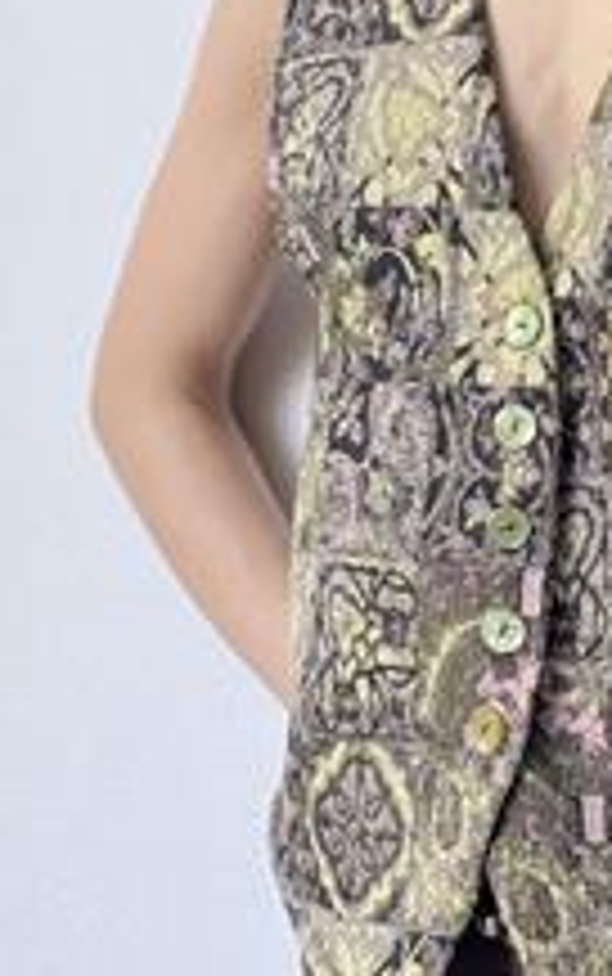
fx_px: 3329
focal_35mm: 125
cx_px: 644
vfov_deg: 16.4
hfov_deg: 10.4
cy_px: 20
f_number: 1.78
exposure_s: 1/137
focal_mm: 6.76
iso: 100
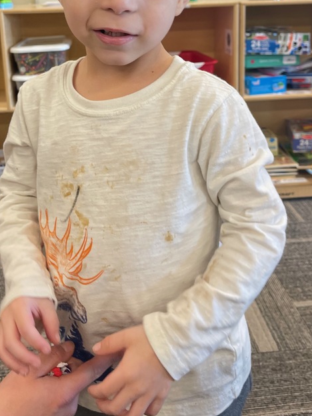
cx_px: 143
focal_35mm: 41
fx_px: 493
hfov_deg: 35.1
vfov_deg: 43.8
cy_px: 89
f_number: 1.6
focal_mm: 5.1
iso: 100
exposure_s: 1/120
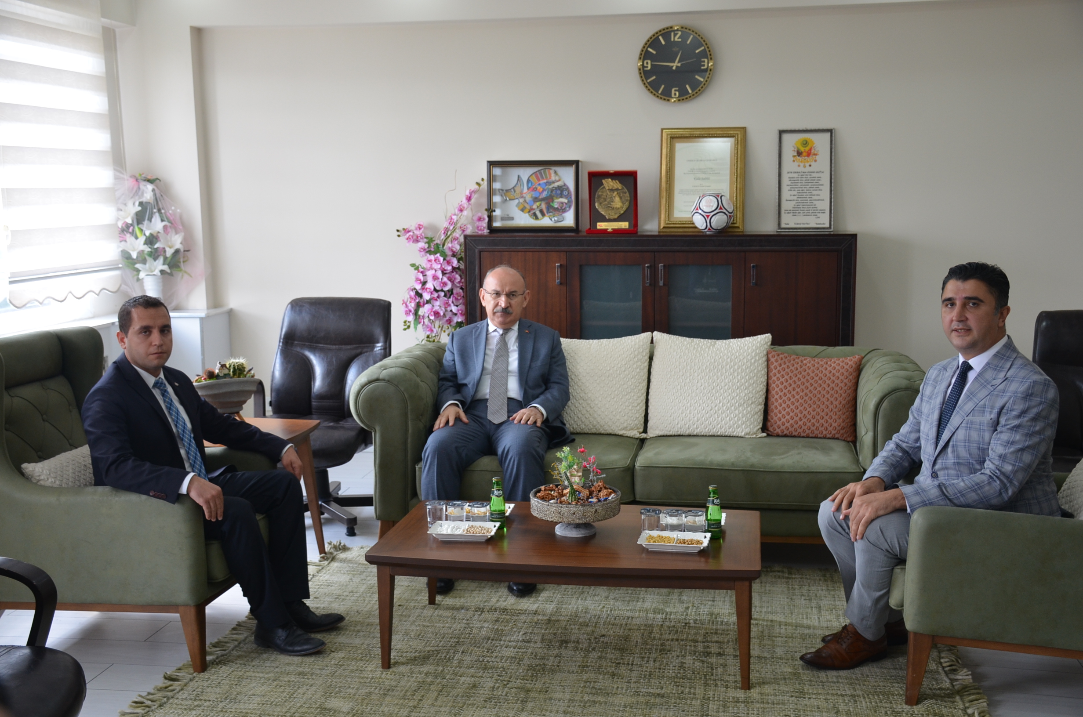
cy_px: 358
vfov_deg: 32.9
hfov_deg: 48.0
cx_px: 542
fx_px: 1216
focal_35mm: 40
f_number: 4.5
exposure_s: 1/80
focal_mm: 27
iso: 400
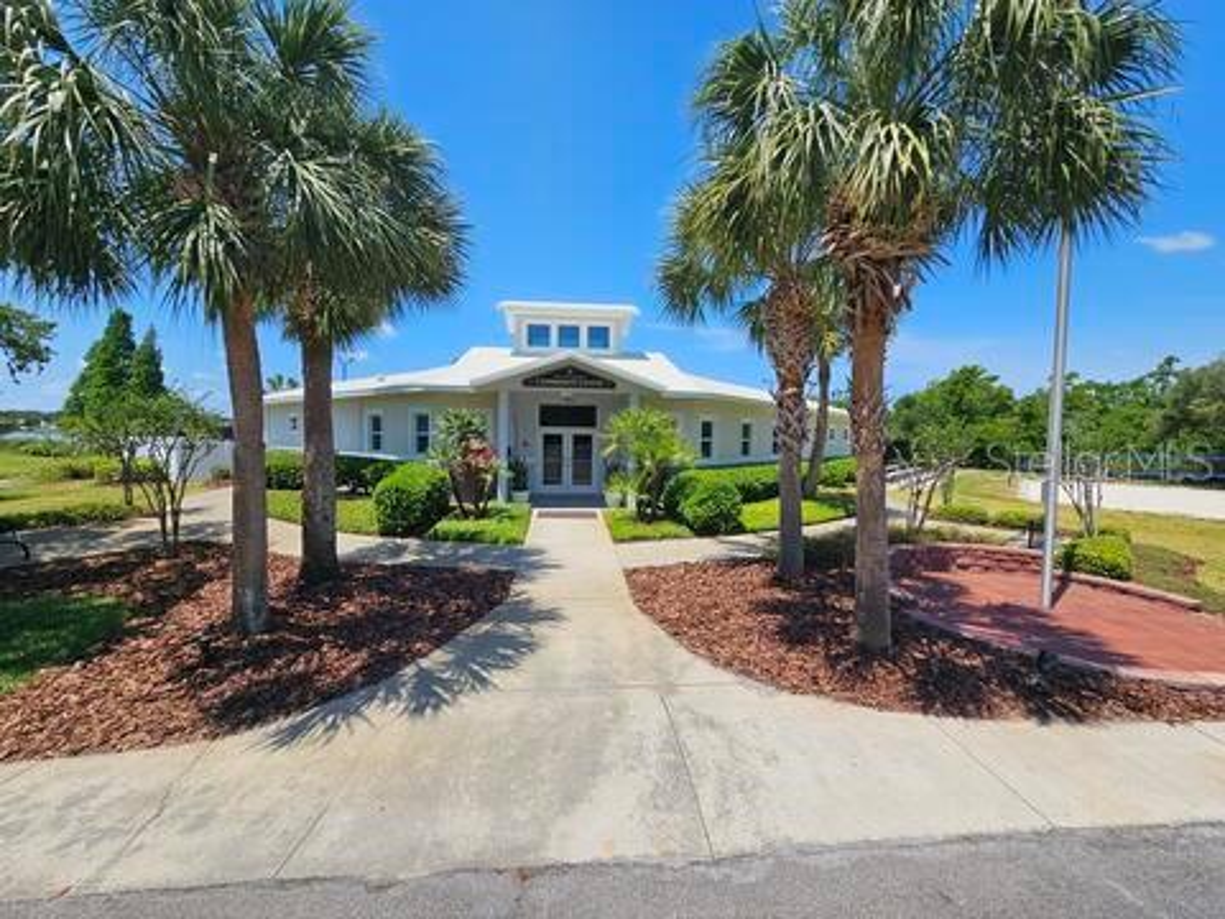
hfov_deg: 106.2
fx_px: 460
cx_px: 612
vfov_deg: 89.9
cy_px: 460
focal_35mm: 13
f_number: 2.2
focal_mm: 2.2
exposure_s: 1/2723
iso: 50
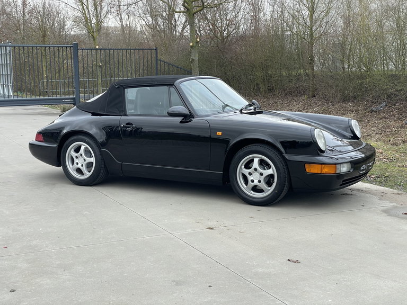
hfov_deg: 36.8
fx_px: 611
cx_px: 204
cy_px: 152
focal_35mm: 52
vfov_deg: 28.0
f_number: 2
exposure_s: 1/99
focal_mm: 6
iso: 25
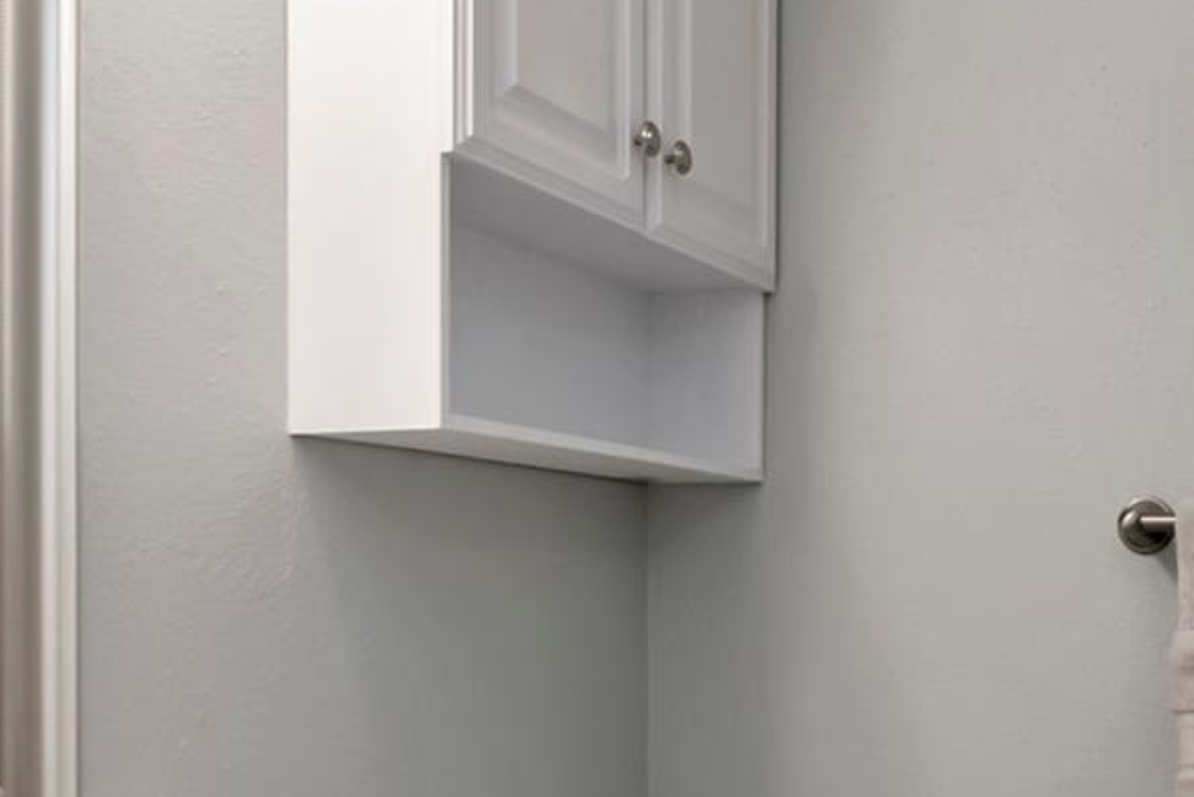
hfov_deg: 42.6
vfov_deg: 29.7
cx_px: 921
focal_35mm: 44
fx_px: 1471
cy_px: 626
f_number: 5.6
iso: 640
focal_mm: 11
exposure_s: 1/25
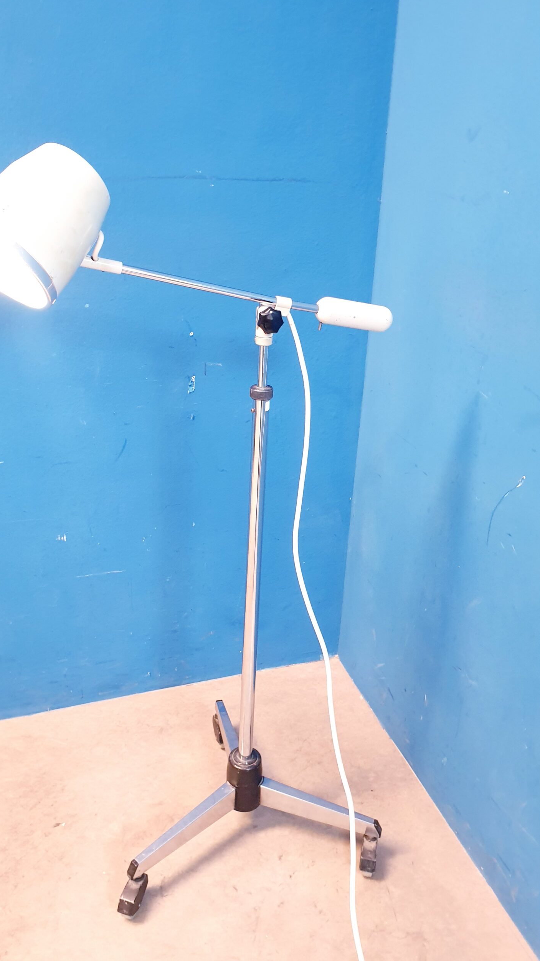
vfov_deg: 66.1
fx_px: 738
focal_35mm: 29
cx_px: 238
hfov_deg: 40.1
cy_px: 488
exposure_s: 1/25
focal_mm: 4.3
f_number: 2.4
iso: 320
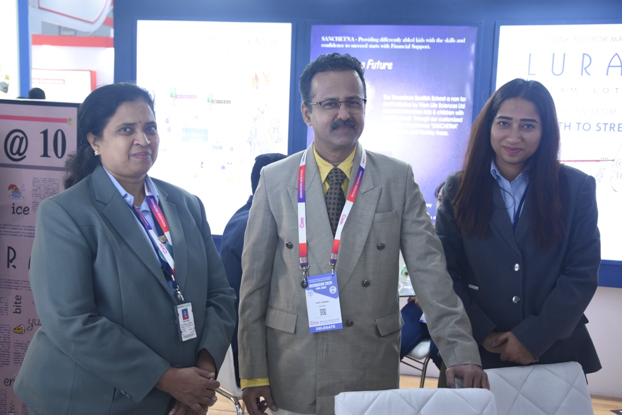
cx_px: 311
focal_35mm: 52
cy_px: 208
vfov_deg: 25.8
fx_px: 907
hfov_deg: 37.8
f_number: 4.5
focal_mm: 35
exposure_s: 1/80
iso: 800
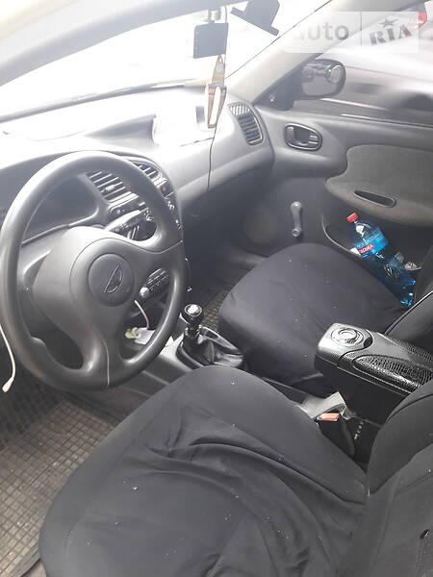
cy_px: 288
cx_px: 216
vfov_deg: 63.4
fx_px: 467
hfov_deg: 49.7
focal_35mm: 28
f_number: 1.9
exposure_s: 1/33
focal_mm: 3.7
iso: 64
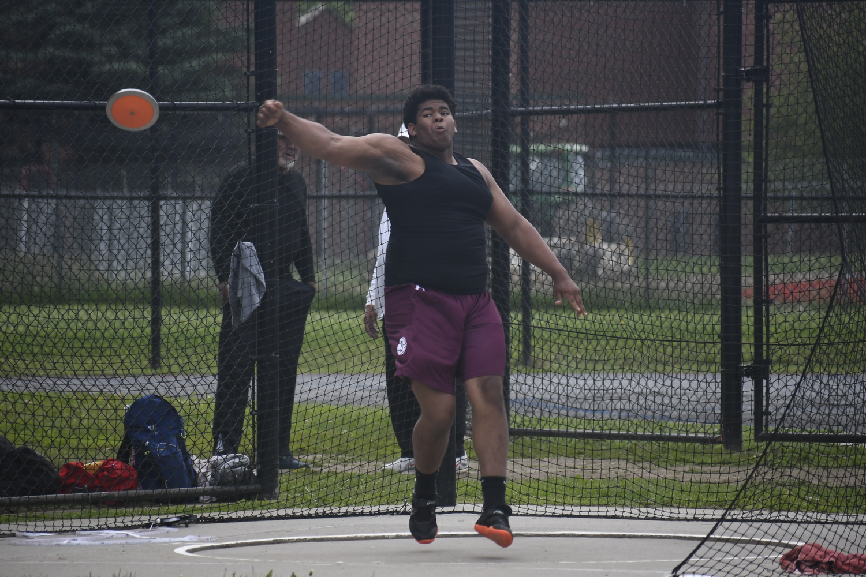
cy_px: 288
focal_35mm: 360
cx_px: 433
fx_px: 8659
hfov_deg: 5.7
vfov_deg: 3.8
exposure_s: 1/2000
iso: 640
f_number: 6
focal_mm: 240
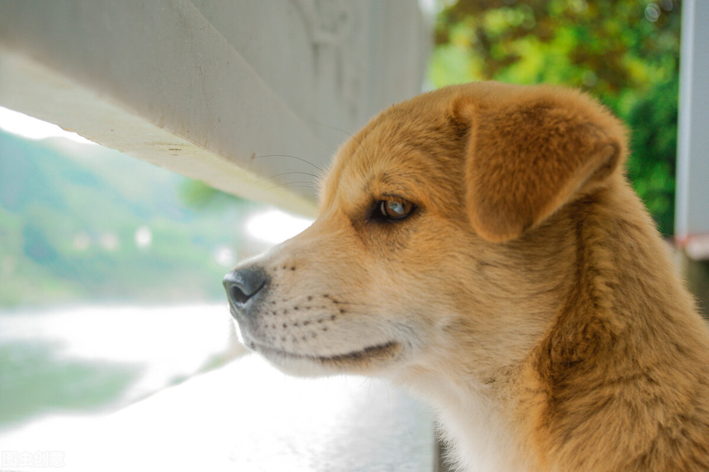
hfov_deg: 40.4
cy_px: 236
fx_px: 964
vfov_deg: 27.5
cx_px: 354
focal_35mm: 49
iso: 200
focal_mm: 32.5
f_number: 4
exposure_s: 1/125
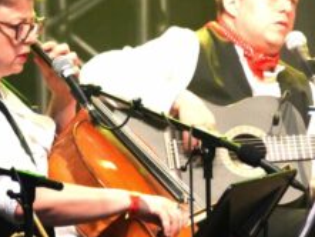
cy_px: -14
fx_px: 12653
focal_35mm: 1390
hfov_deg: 1.4
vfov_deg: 1.1
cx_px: -3
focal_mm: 277
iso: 6400
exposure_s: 1/100
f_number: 6.3
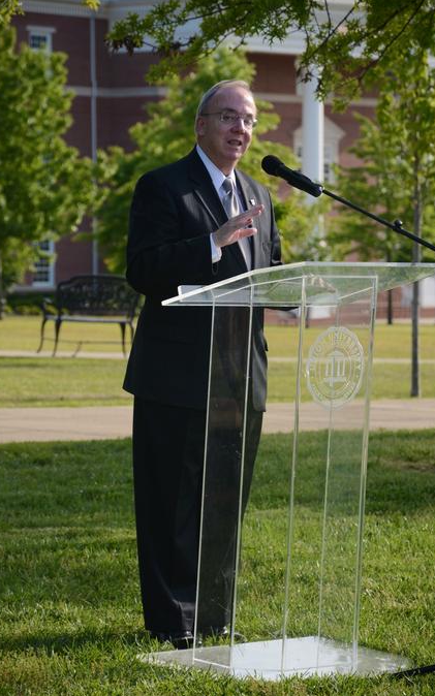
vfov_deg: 13.0
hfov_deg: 8.1
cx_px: 220
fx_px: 3065
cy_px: 349
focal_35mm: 162
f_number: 5.6
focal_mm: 105
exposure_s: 1/200
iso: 100
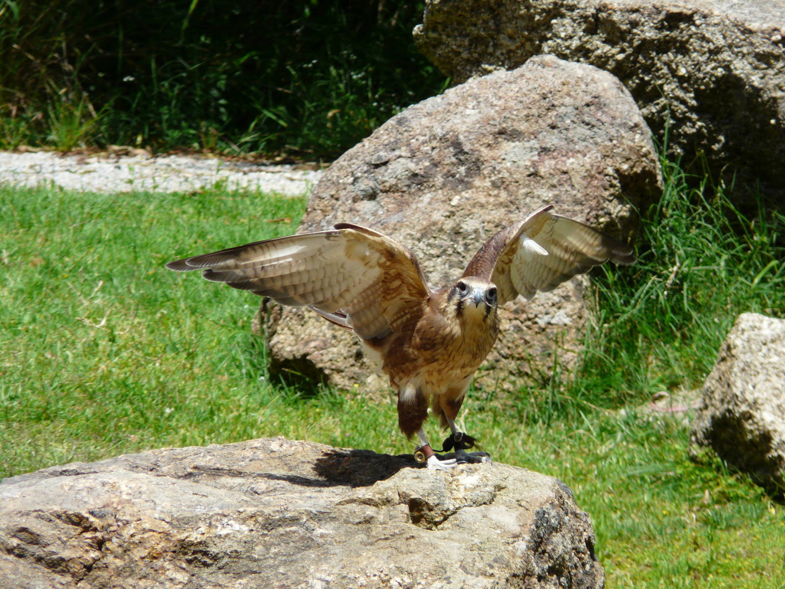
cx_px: 392
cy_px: 294
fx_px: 11429
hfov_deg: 3.9
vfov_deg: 3.0
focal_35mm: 504
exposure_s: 1/320
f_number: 5.6
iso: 100
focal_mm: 82.8
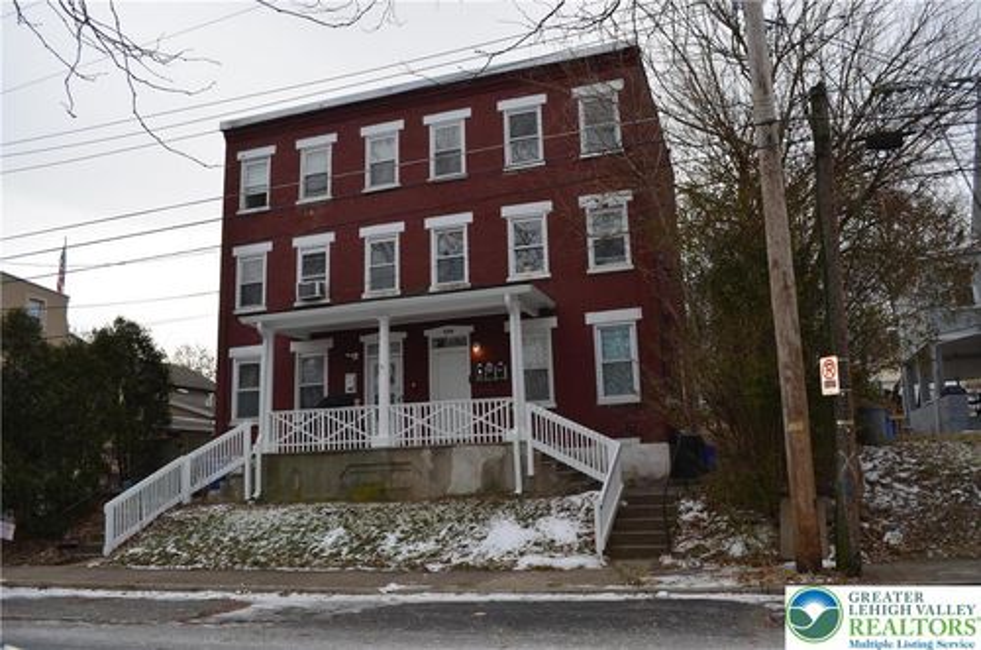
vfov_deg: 47.7
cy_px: 325
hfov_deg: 67.5
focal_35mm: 27
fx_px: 734
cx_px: 490
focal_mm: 18
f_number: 5.6
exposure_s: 1/200
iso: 100
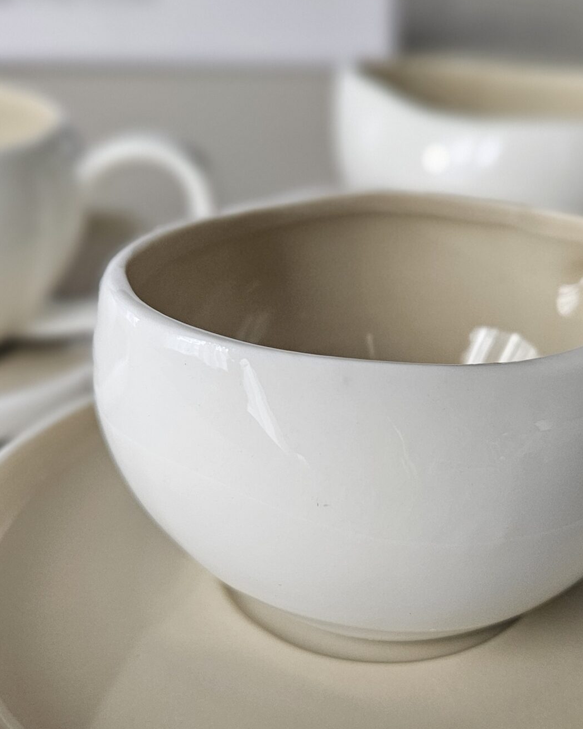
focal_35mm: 44
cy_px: 438
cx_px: 383
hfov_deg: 33.9
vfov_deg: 41.8
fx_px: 949
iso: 320
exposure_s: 1/120
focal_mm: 5.4
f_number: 1.8
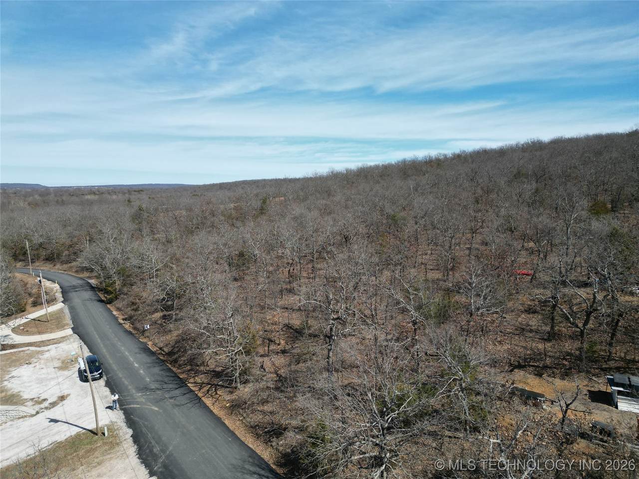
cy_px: 240
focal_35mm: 24
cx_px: 320
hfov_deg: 71.6
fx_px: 443
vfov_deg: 56.8
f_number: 1.7
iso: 140
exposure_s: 1/3200
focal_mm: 6.72
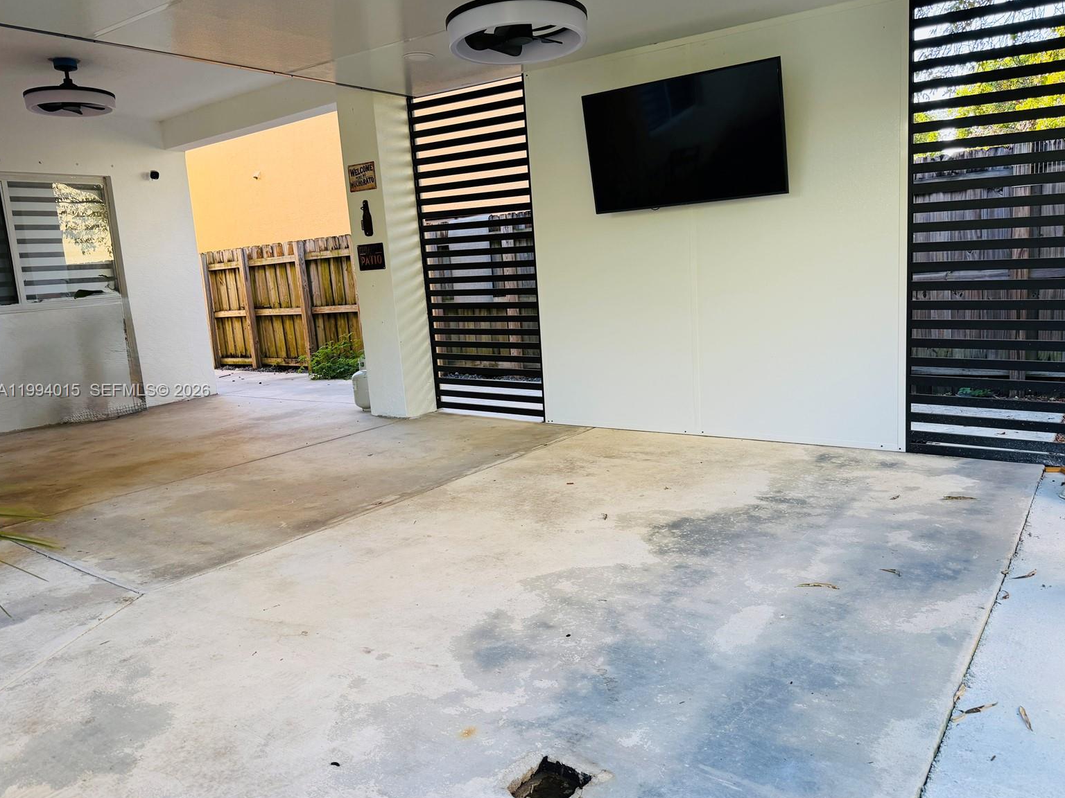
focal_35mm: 25
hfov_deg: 69.4
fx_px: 769
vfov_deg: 54.9
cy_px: 391
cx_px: 548
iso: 100
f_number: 1.78
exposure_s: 1/339
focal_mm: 6.76
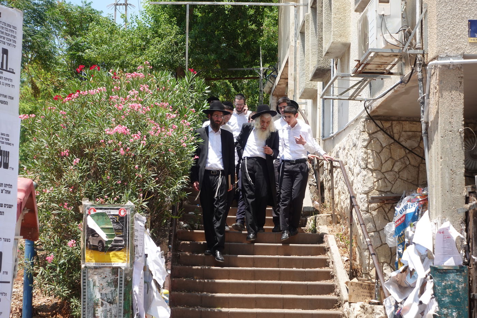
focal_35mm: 70
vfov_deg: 19.5
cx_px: 238
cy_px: 159
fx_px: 927
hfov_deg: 28.8
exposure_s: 1/250
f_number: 5.6
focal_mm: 25.7
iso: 125
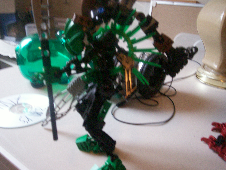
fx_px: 235
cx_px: 113
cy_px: 85
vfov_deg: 39.7
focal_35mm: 36
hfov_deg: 51.4
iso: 200
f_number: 4.5
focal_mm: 5.9
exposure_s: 1/11.3
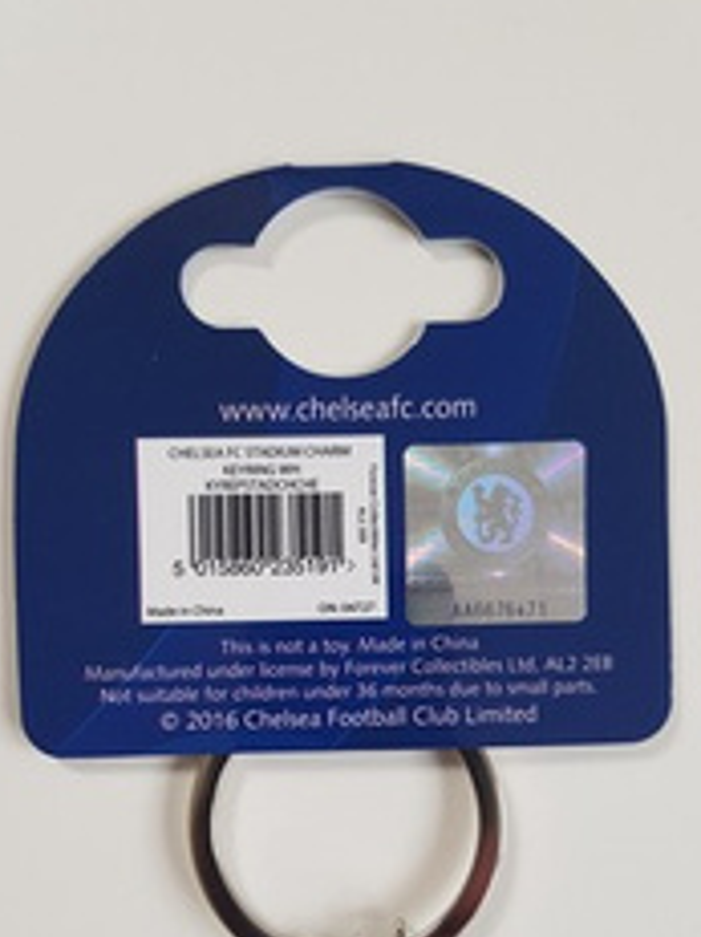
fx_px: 1054
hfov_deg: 36.8
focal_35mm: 39
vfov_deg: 46.9
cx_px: 353
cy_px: 643
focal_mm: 4.2
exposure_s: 1/114
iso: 40
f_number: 1.7
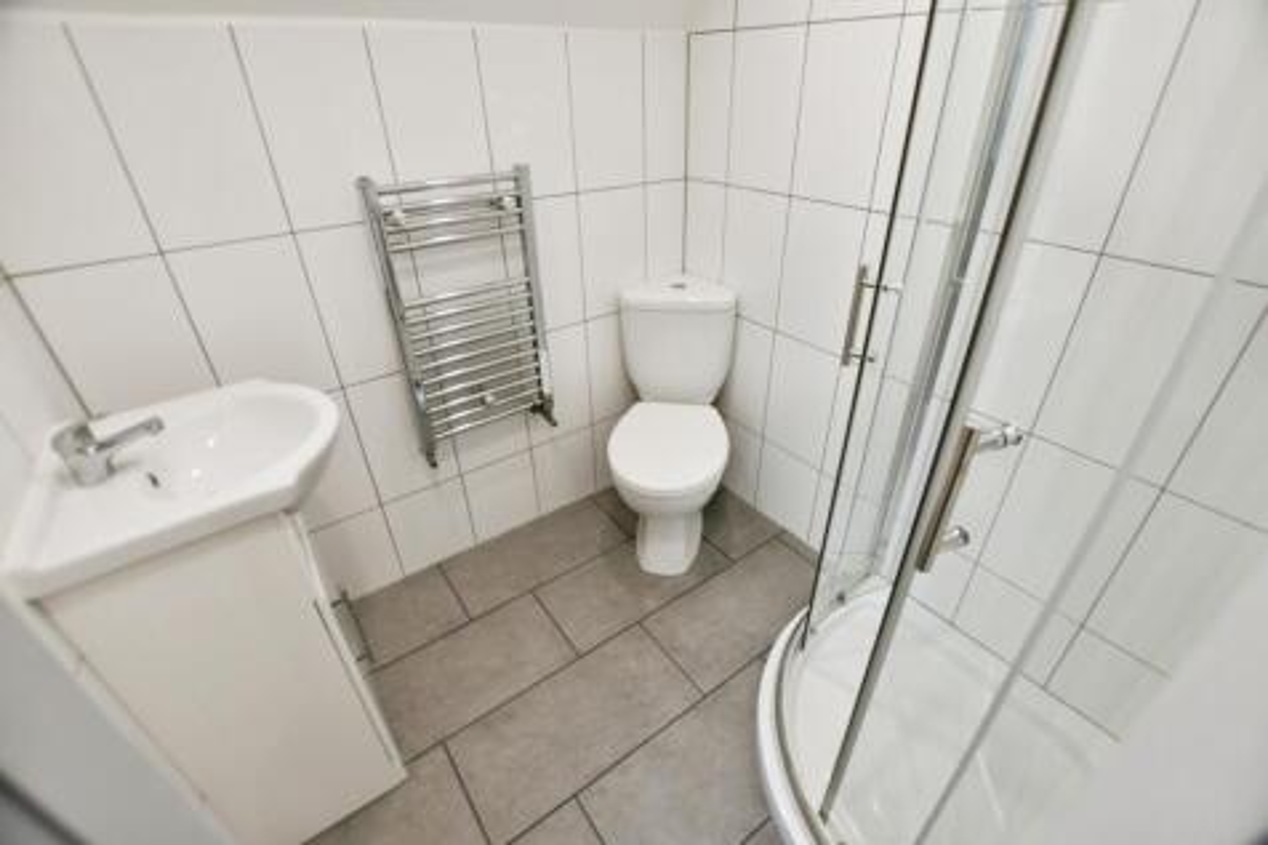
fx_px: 528
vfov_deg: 77.3
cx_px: 634
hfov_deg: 100.4
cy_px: 422
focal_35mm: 15
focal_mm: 10
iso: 100
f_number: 3.5
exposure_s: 1/30
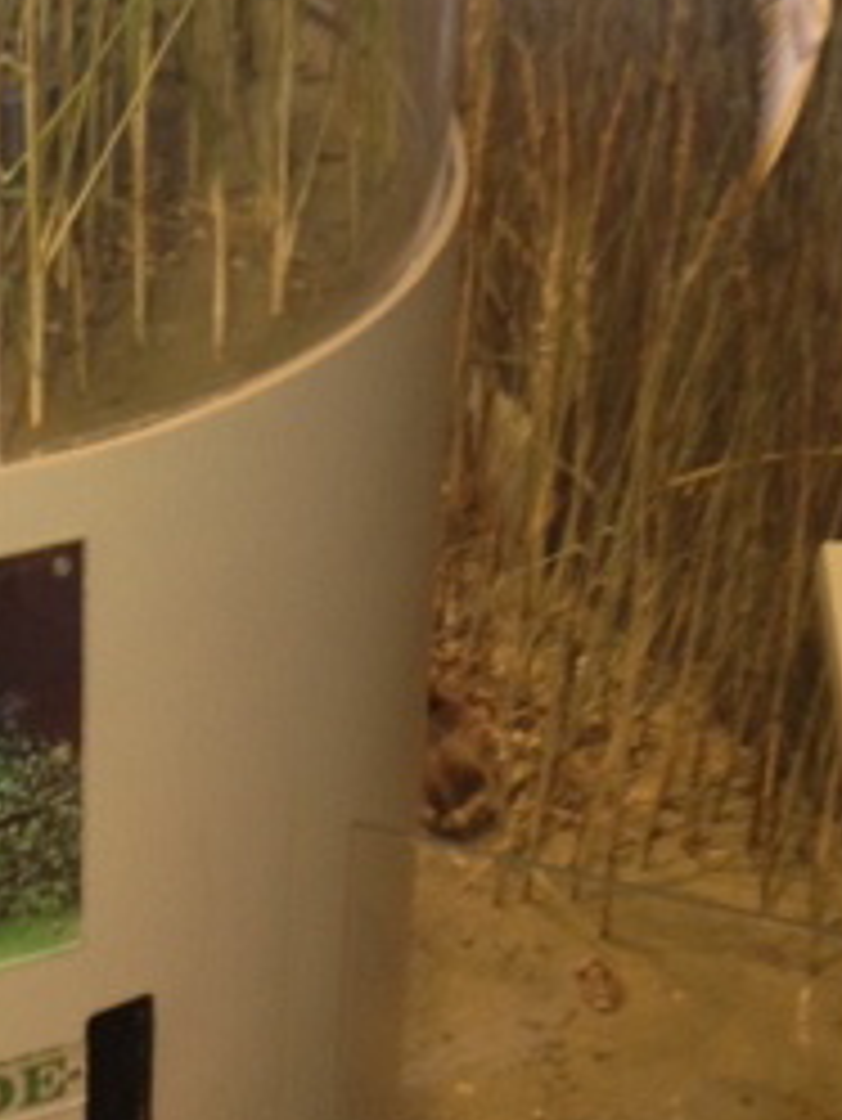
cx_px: -108
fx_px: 2916
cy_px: 216
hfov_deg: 15.9
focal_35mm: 90
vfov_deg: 21.5
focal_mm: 4.28
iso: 160
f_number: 2.4
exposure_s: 1/20
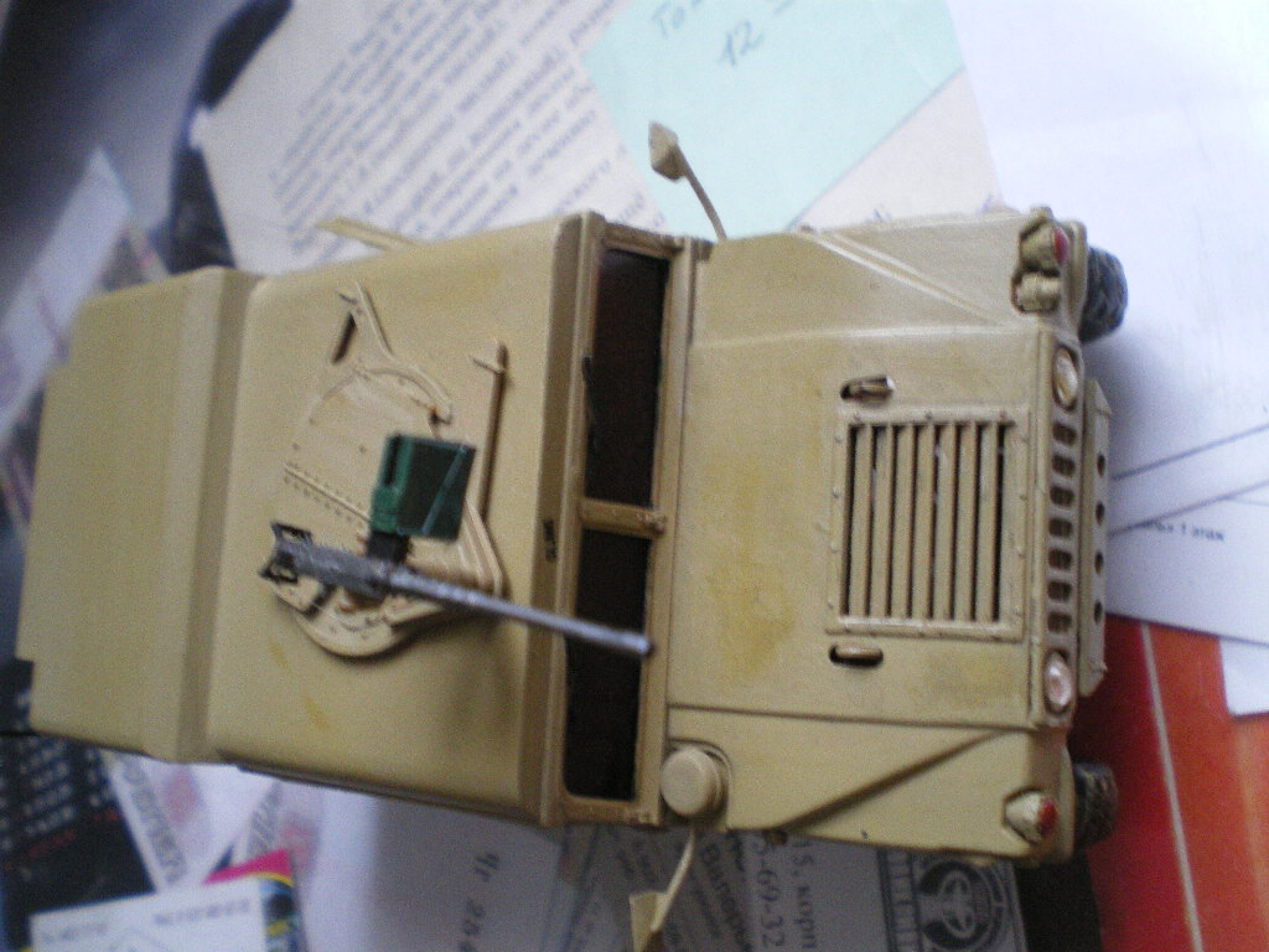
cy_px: 476
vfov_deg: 37.7
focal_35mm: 38
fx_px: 1393
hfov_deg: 49.0
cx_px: 634
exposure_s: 1/6
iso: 400
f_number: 3.1
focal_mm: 6.3
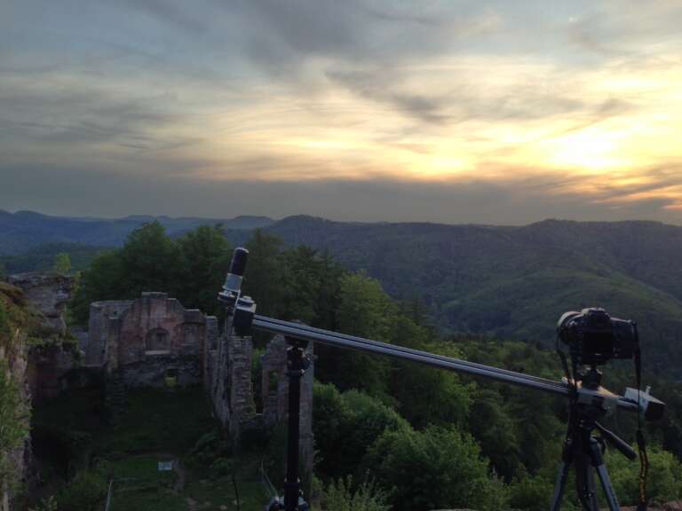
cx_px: 341
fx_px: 650
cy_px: 256
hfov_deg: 55.4
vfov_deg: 42.9
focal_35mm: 33
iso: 64
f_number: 2.4
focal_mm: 4.12
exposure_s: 1/60
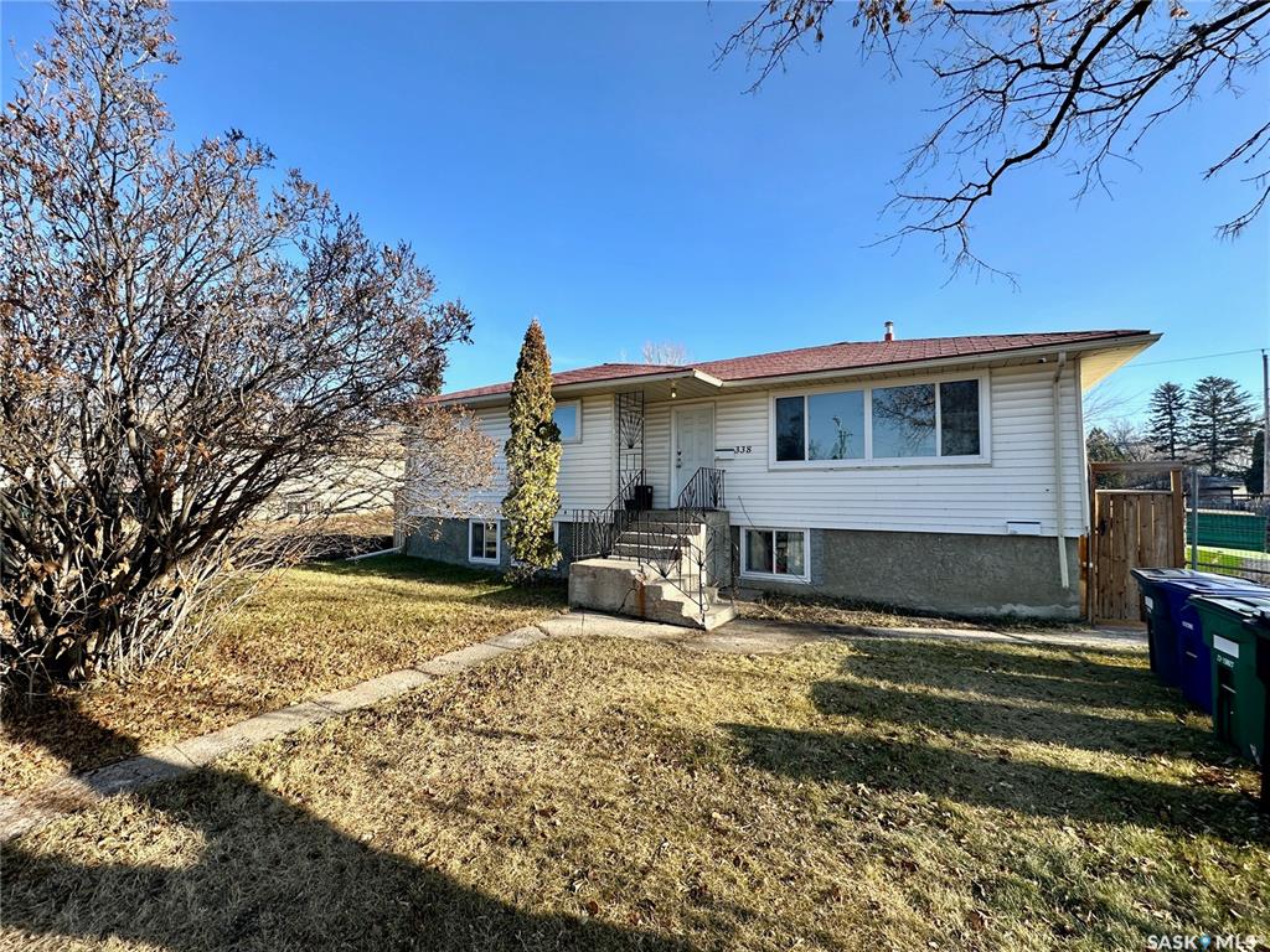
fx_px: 514
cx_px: 635
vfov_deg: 85.7
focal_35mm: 14
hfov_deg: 102.1
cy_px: 476
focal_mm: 2.22
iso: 40
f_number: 2.2
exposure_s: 1/769
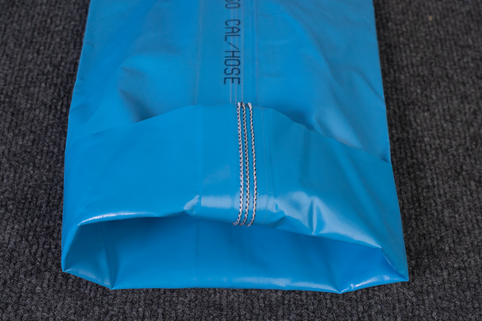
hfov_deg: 43.6
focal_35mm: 45
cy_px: 144
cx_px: 219
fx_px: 602
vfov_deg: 29.8
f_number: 8
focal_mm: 35
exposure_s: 1/400
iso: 1000
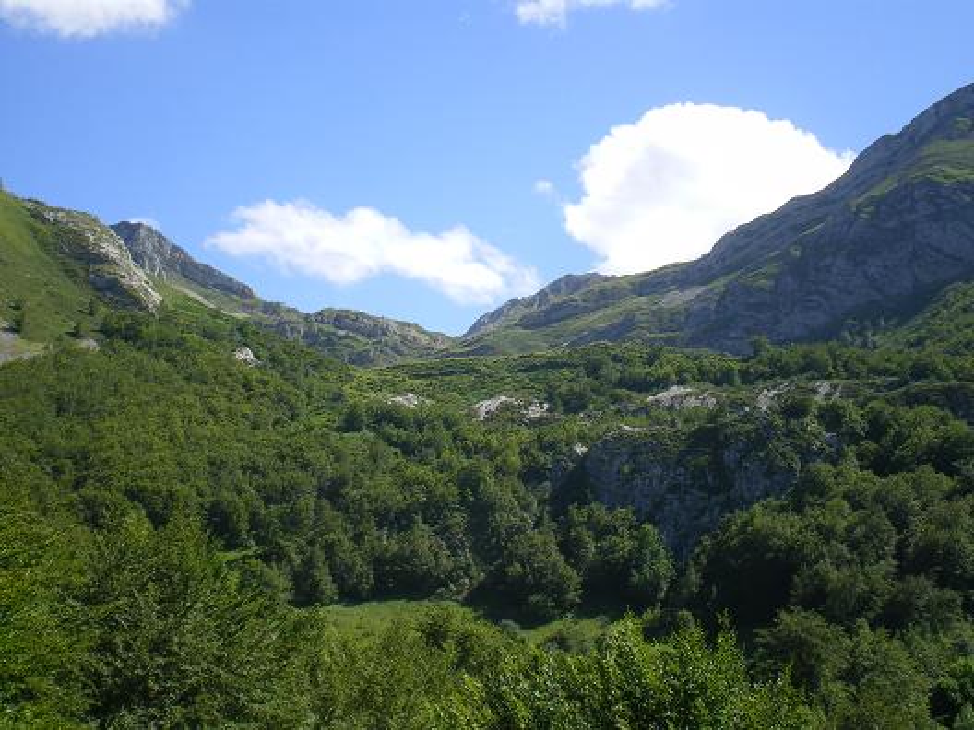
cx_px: 487
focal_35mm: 56
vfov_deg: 26.1
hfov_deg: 34.3
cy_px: 365
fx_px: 1576
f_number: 5.6
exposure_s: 1/160
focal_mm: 9.3
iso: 64
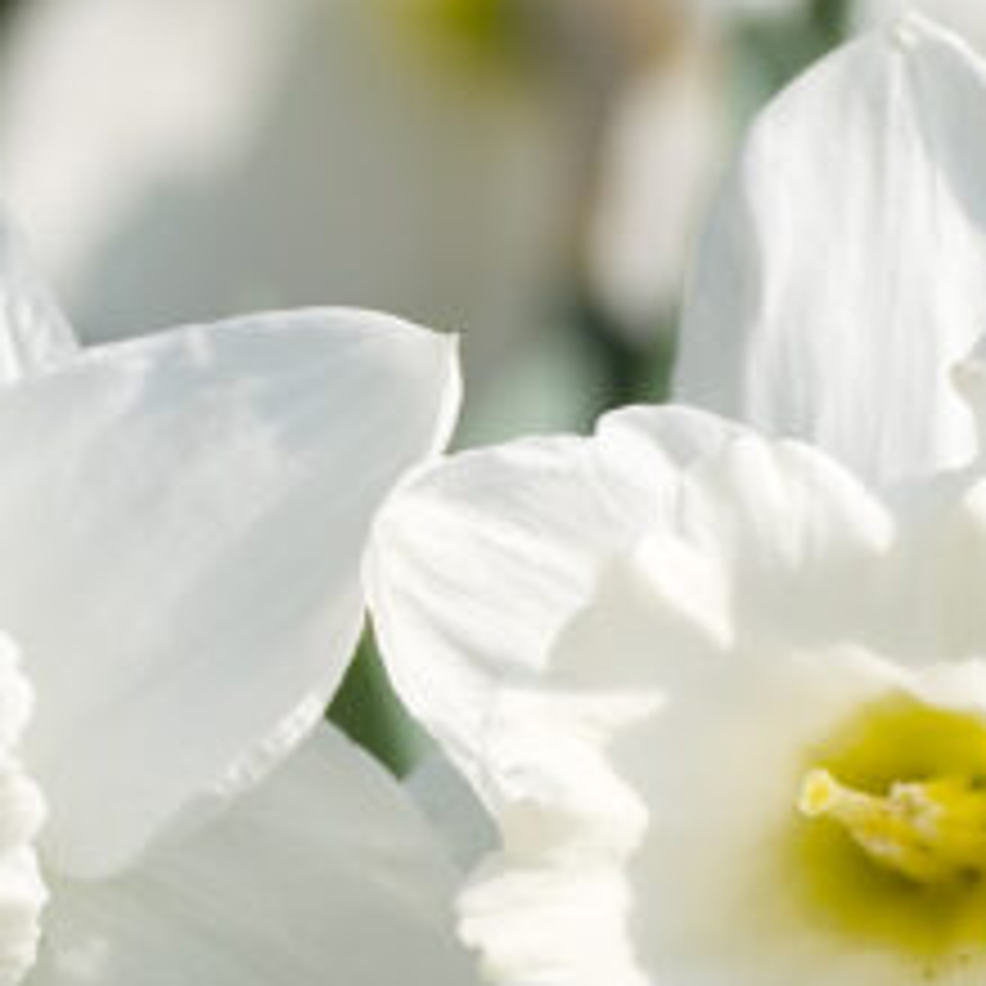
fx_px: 21462
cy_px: 648
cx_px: 324
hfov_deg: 2.6
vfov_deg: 2.6
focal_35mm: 666
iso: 200
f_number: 4.8
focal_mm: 112
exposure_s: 1/1600
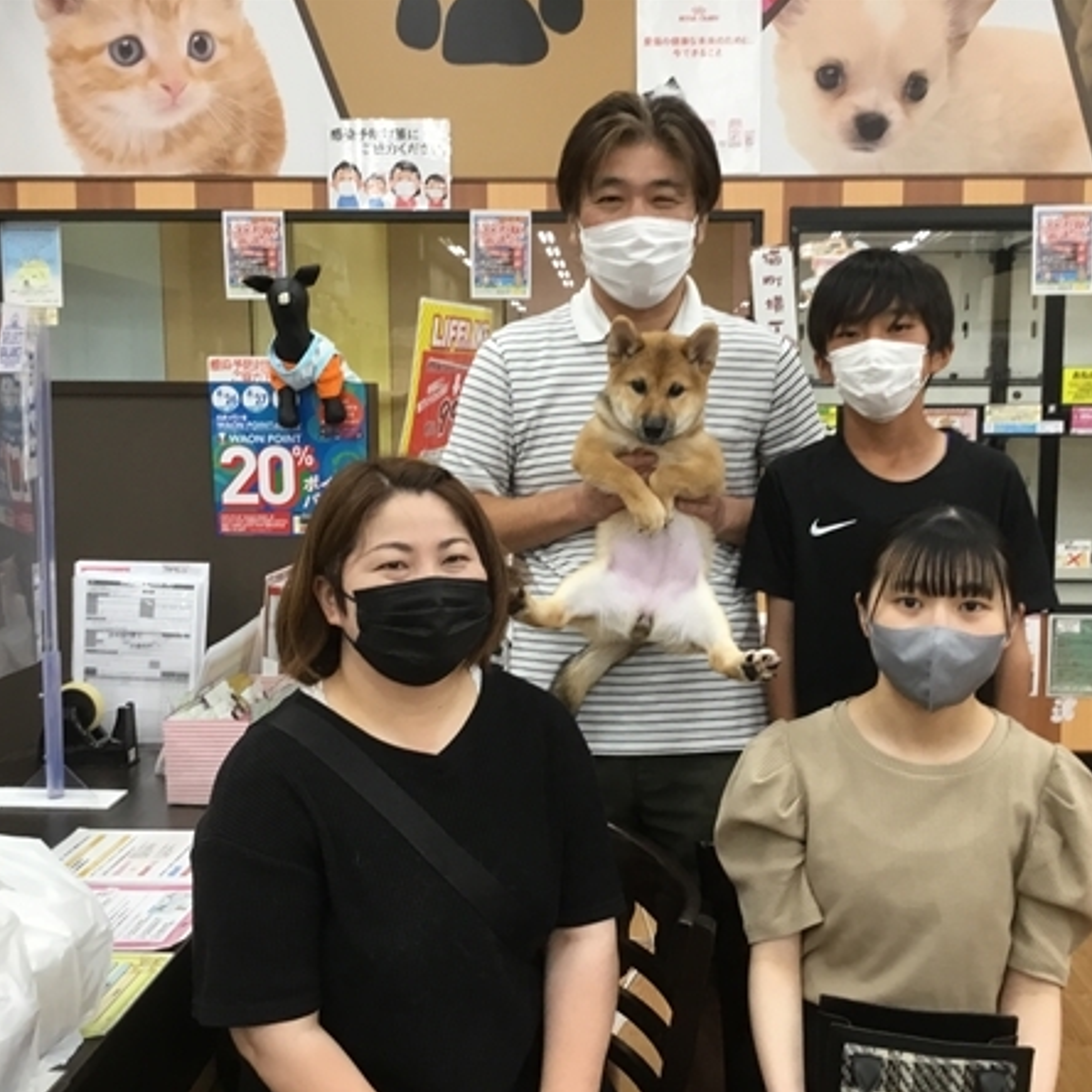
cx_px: 590
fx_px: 1321
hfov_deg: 44.9
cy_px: 548
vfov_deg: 44.9
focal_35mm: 37
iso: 80
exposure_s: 1/33
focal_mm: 3.3
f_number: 2.4
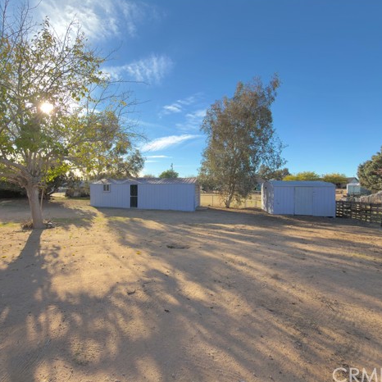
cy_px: 190
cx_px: 169
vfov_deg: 84.0
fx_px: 212
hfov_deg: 83.6
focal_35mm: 17
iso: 20
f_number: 2.2
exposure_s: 1/495
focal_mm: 2.22
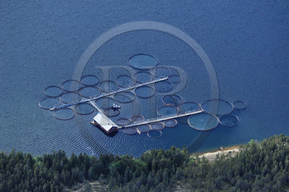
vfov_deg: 6.1
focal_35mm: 225
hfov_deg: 9.2
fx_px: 1804
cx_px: 144
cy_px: 96
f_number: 3.5
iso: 100
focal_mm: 150
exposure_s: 1/640
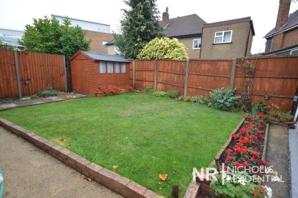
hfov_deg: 92.5
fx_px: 143
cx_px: 149
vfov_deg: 69.6
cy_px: 99
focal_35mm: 17
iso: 400
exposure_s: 1/50
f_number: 6.3
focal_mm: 11.5
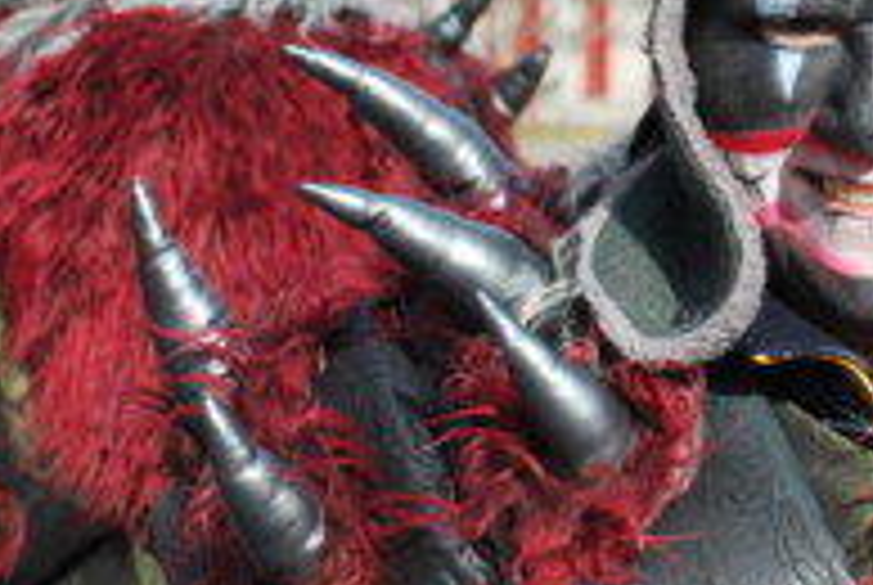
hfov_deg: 14.9
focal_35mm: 135
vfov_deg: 10.1
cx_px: 886
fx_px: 3286
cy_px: 97
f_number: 7.1
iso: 100
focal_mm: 35
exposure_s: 1/200
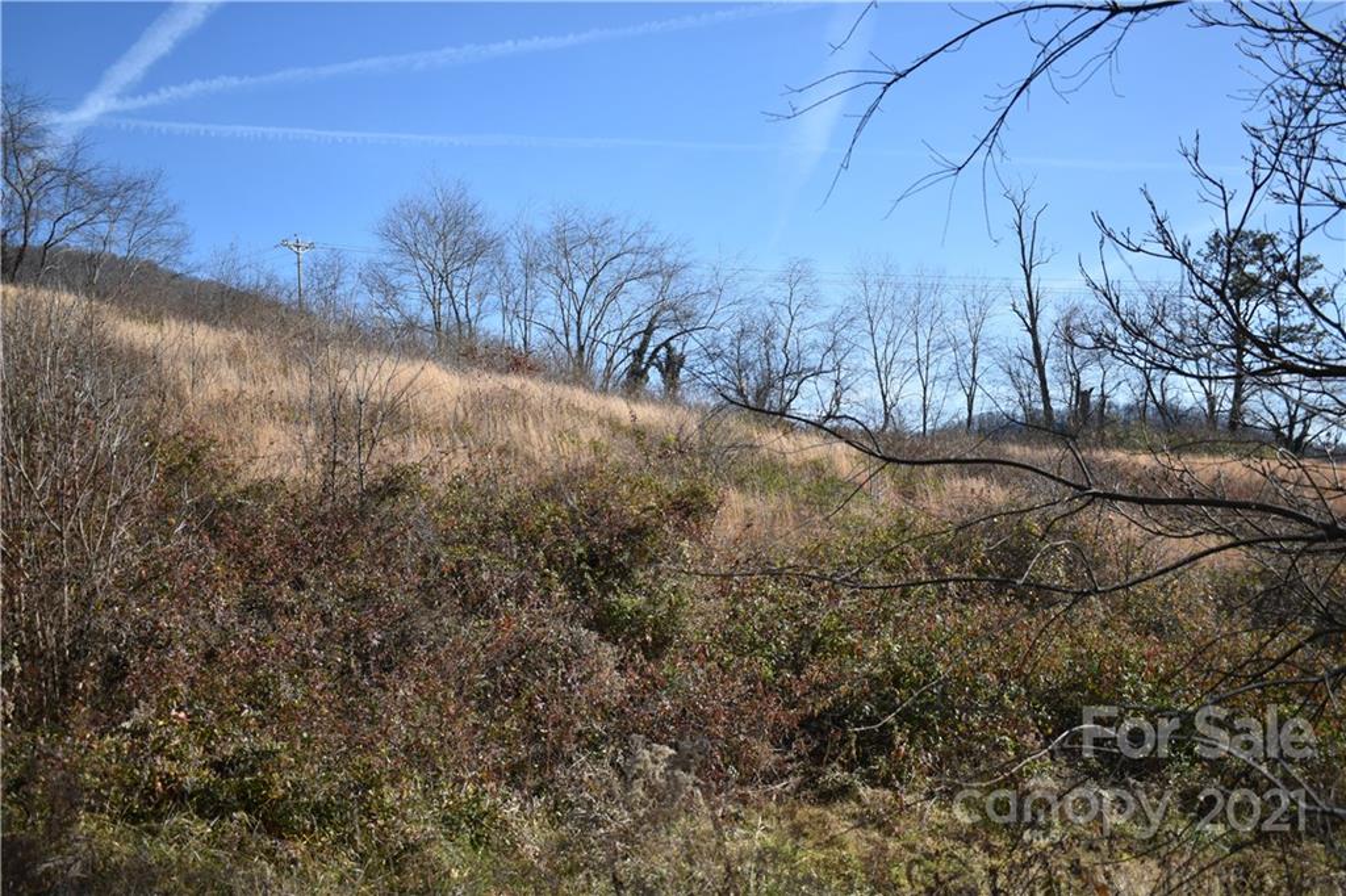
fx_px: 1458
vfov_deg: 34.2
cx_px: 673
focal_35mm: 39
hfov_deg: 49.6
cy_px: 448
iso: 400
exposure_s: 1/1600
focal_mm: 26
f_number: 5
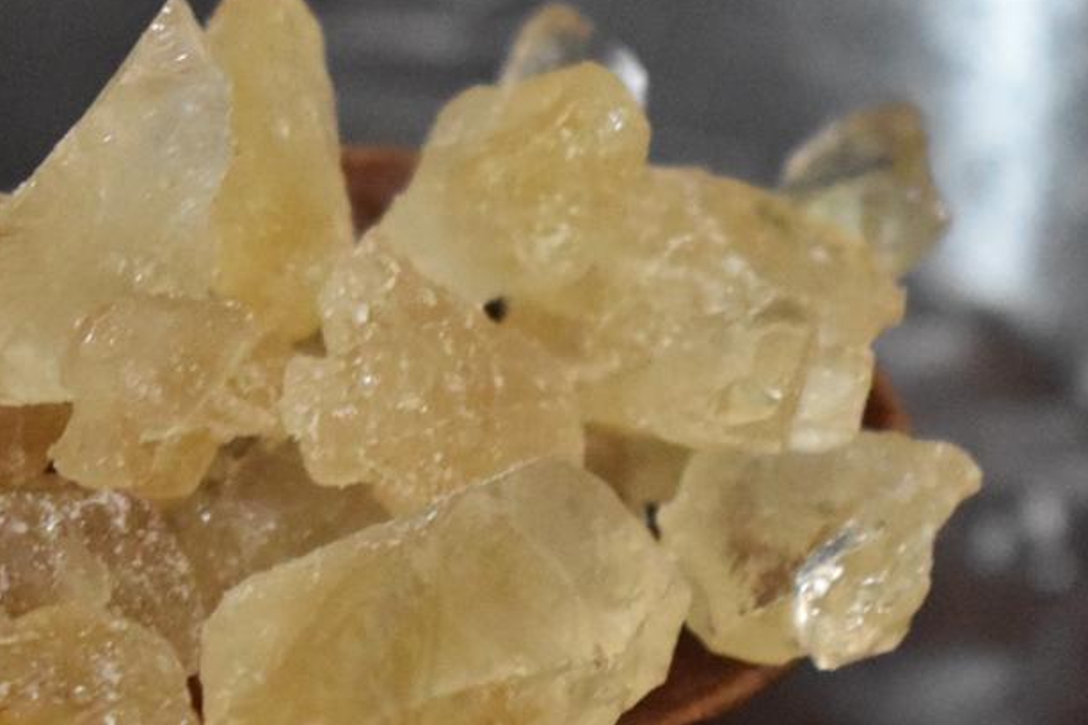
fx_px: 7327
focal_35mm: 242
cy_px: 570
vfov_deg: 5.7
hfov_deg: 8.5
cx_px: 473
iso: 5600
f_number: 5.6
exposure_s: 1/100
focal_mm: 55
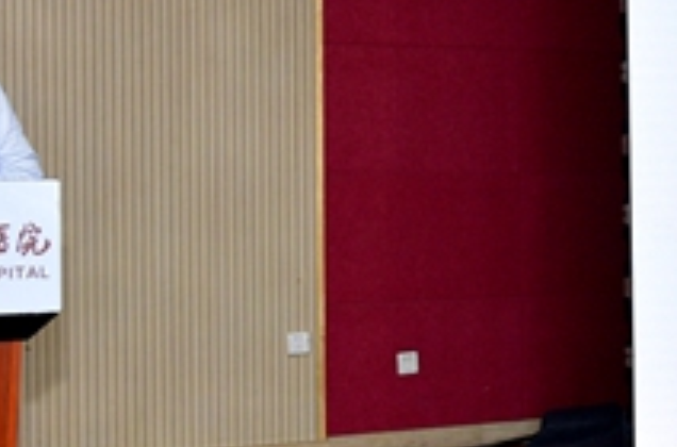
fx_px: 1275
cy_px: 287
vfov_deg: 19.8
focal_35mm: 68
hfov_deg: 28.8
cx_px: 578
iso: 1600
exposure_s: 1/125
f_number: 4
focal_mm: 24
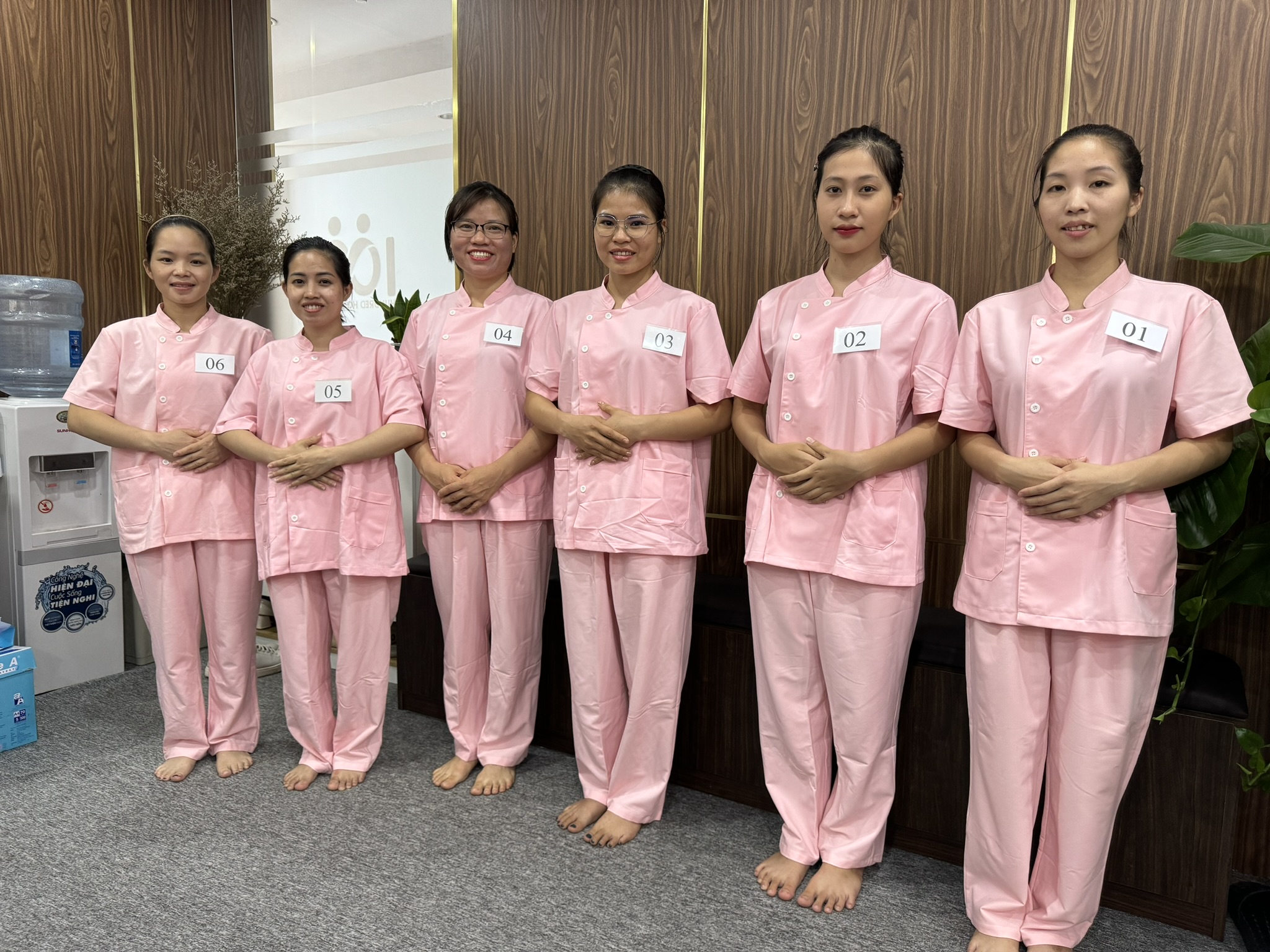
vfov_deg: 56.8
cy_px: 476
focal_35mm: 24
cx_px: 635
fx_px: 881
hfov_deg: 71.6
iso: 250
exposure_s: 1/50
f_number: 1.78
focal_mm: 6.76
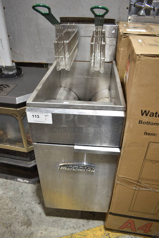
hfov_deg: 48.0
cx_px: 80
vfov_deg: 67.3
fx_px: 179
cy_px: 119
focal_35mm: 27
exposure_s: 1/30
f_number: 3.5
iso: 220
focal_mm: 18
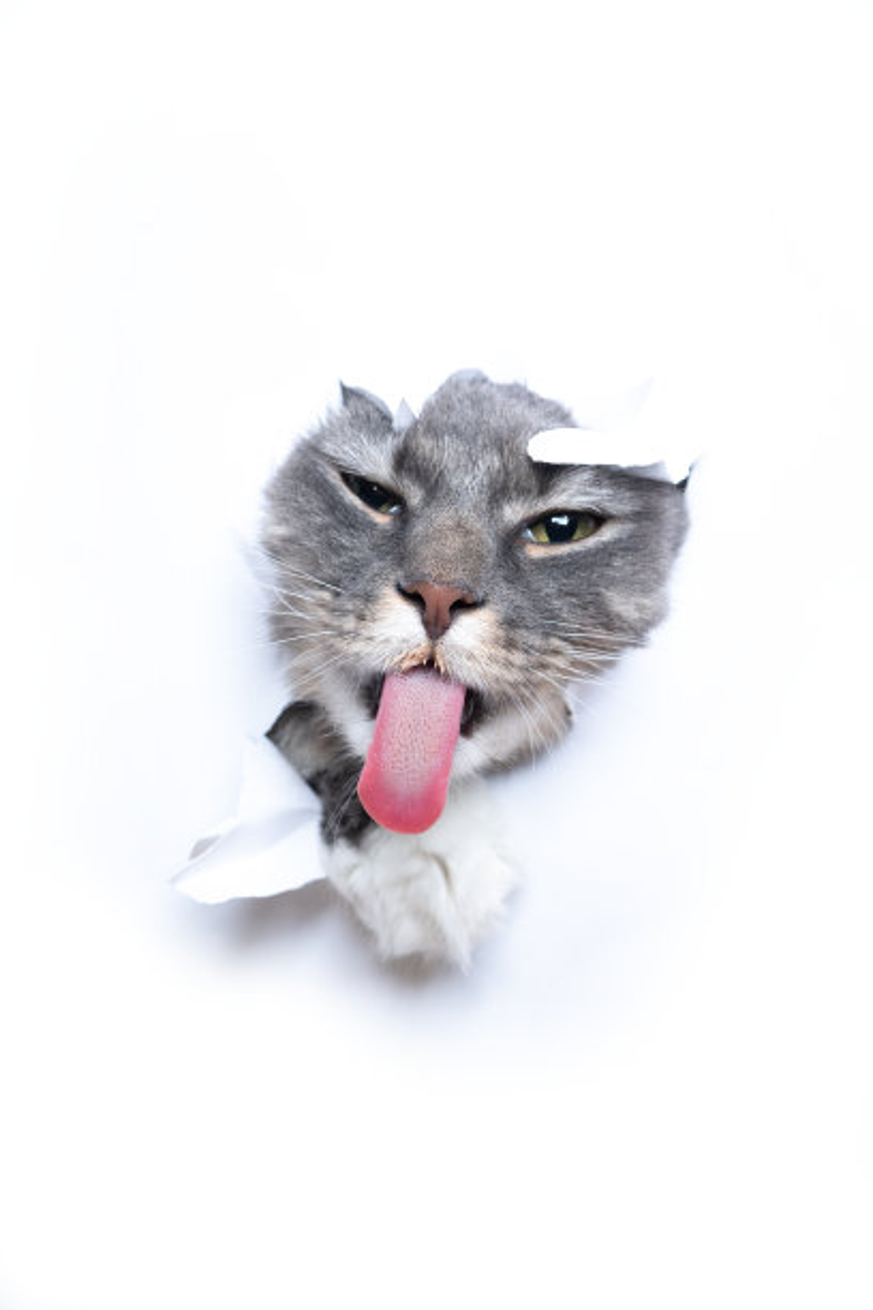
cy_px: 655
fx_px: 1273
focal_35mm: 35
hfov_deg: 37.9
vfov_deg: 54.4
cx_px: 436
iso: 125
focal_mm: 35
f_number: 8
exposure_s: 1/160
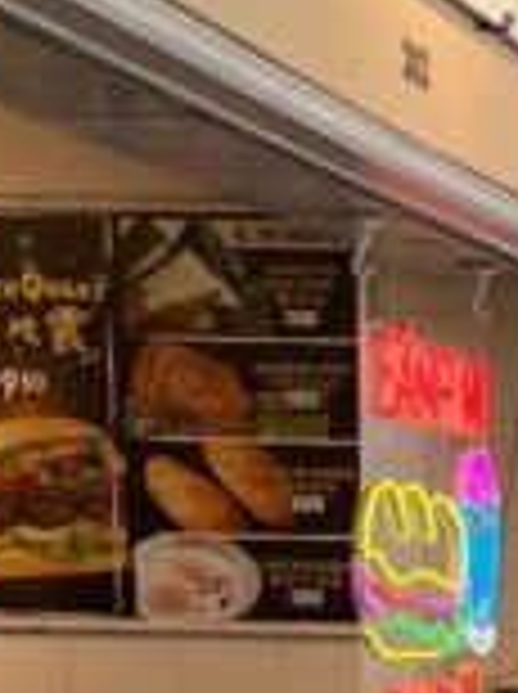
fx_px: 3461
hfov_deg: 7.9
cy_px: 994
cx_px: 1302
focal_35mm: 173
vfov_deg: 11.1
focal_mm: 5.7
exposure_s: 1/383
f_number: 1.5
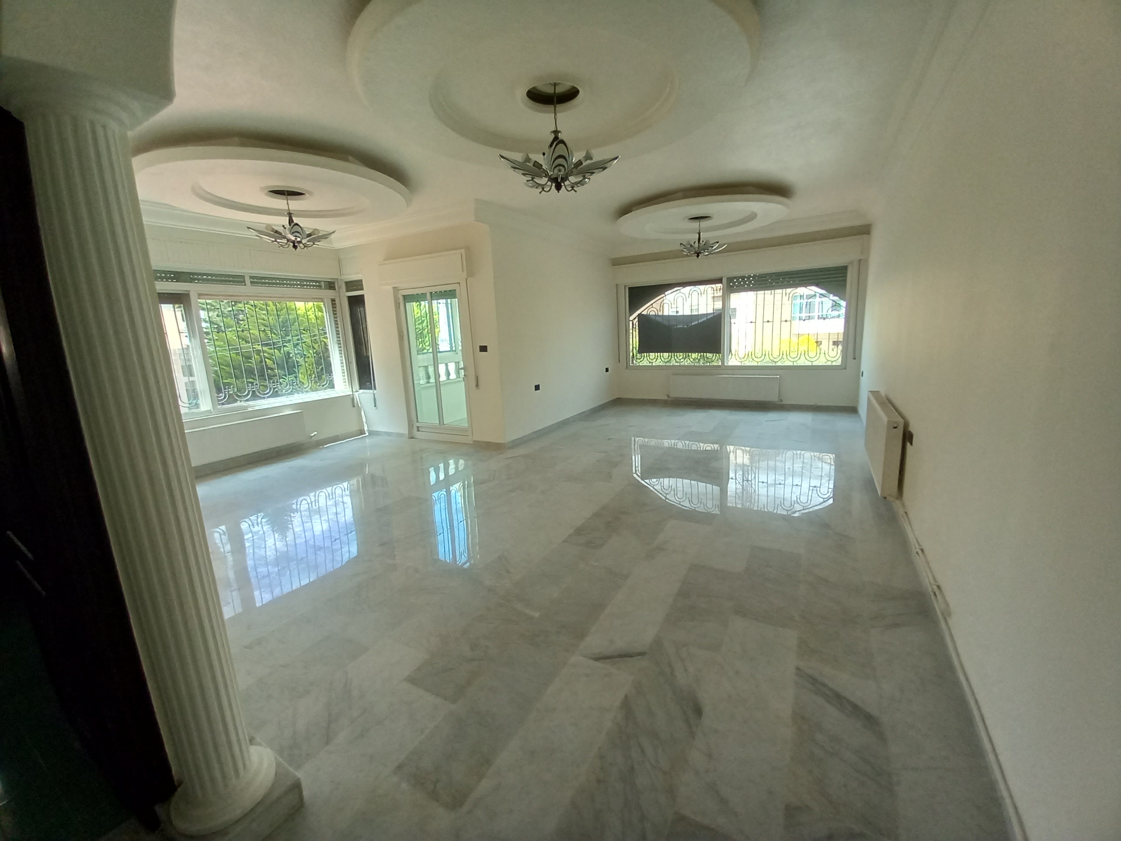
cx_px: 560
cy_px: 420
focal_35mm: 13
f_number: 2.2
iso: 80
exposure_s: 1/100
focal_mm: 1.13
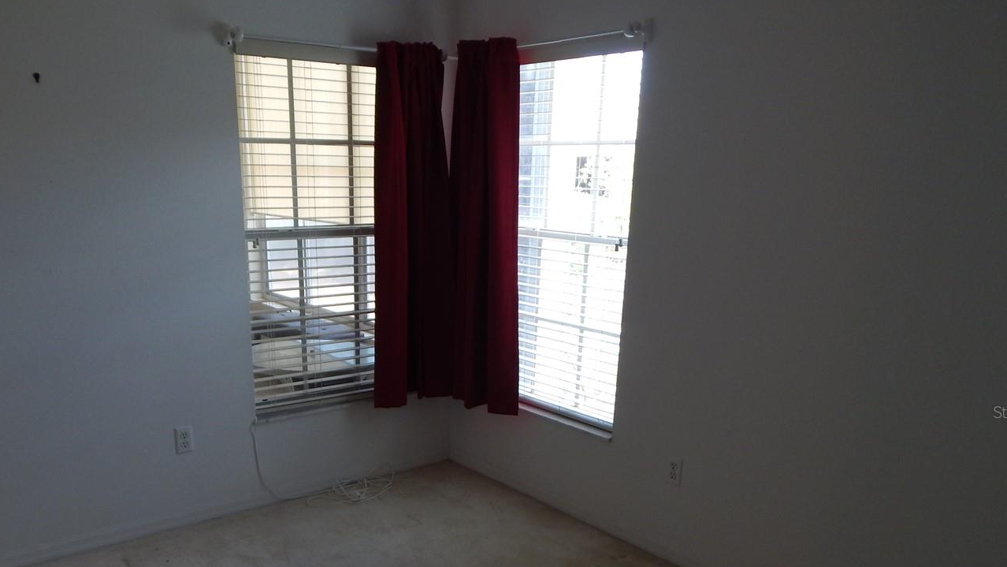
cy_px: 412
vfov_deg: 38.1
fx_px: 801
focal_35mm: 30
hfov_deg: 64.0
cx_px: 437
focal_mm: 4
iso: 125
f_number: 3
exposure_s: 1/60
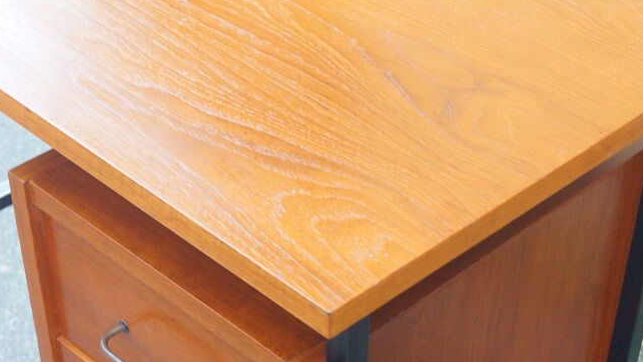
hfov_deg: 25.6
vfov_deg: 14.3
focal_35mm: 83
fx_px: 1415
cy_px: 392
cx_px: 319
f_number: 6.3
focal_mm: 35
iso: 2500
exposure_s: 1/60
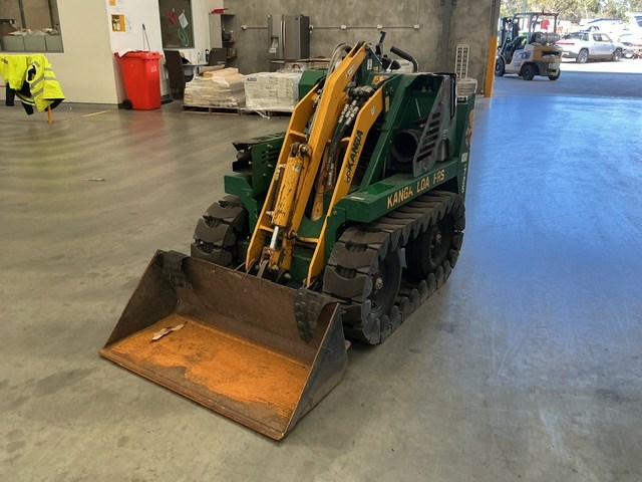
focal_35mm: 29
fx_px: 538
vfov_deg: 48.2
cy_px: 241
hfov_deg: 61.7
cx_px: 321
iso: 50
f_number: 1.8
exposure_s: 1/120
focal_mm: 3
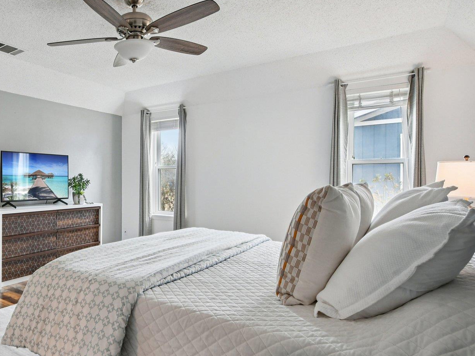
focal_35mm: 24
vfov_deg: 56.7
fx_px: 329
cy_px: 159
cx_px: 112
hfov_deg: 66.6
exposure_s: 1/25
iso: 400
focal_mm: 10
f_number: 8
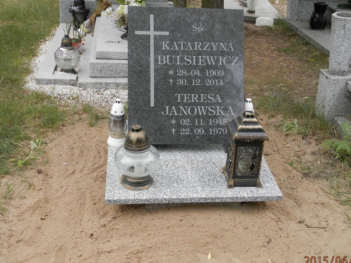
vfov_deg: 31.5
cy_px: 142
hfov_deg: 41.2
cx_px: 189
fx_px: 466
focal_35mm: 46
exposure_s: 1/100
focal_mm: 7.2
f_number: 3.5
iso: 125
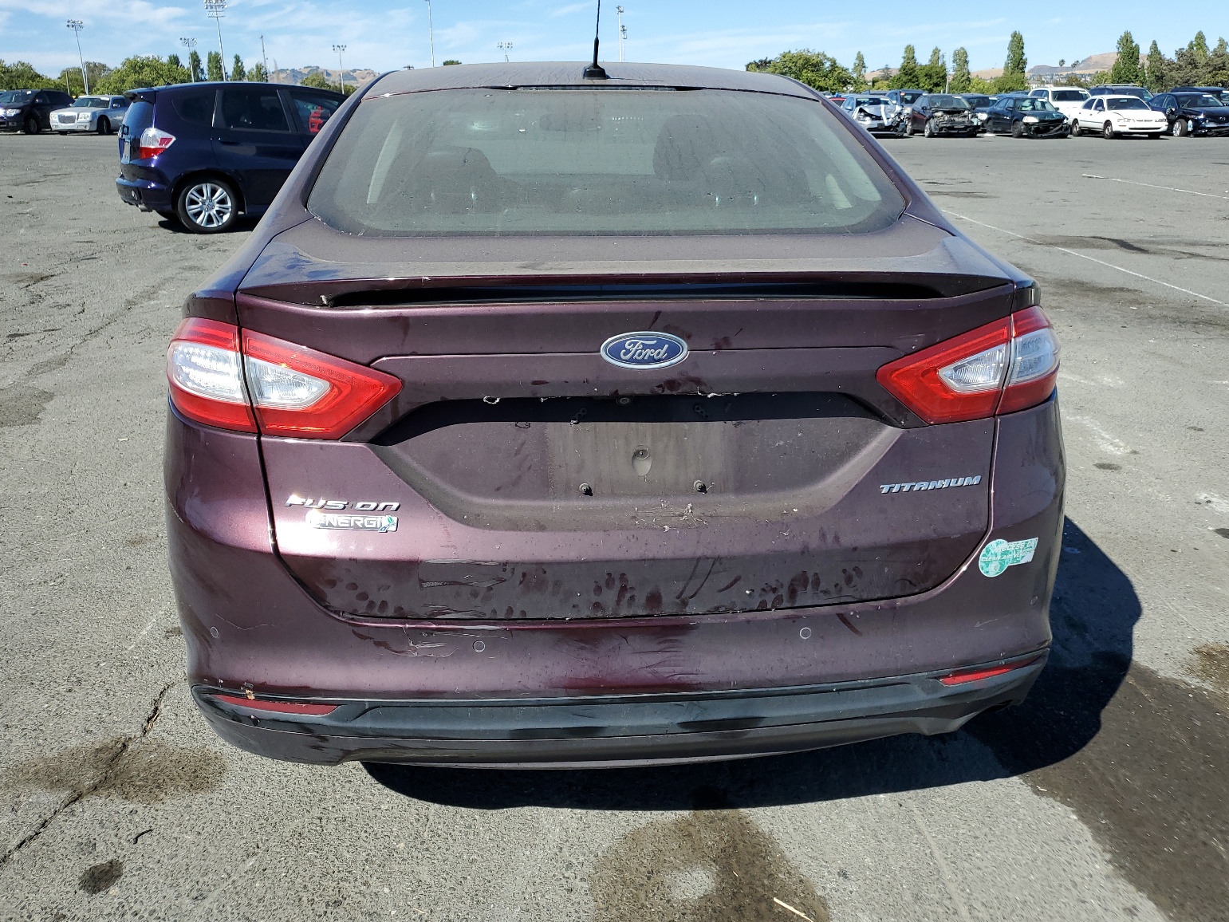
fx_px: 959
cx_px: 619
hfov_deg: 65.3
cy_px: 447
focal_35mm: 27
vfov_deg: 51.4
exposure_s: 1/2500
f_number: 1.5
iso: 50
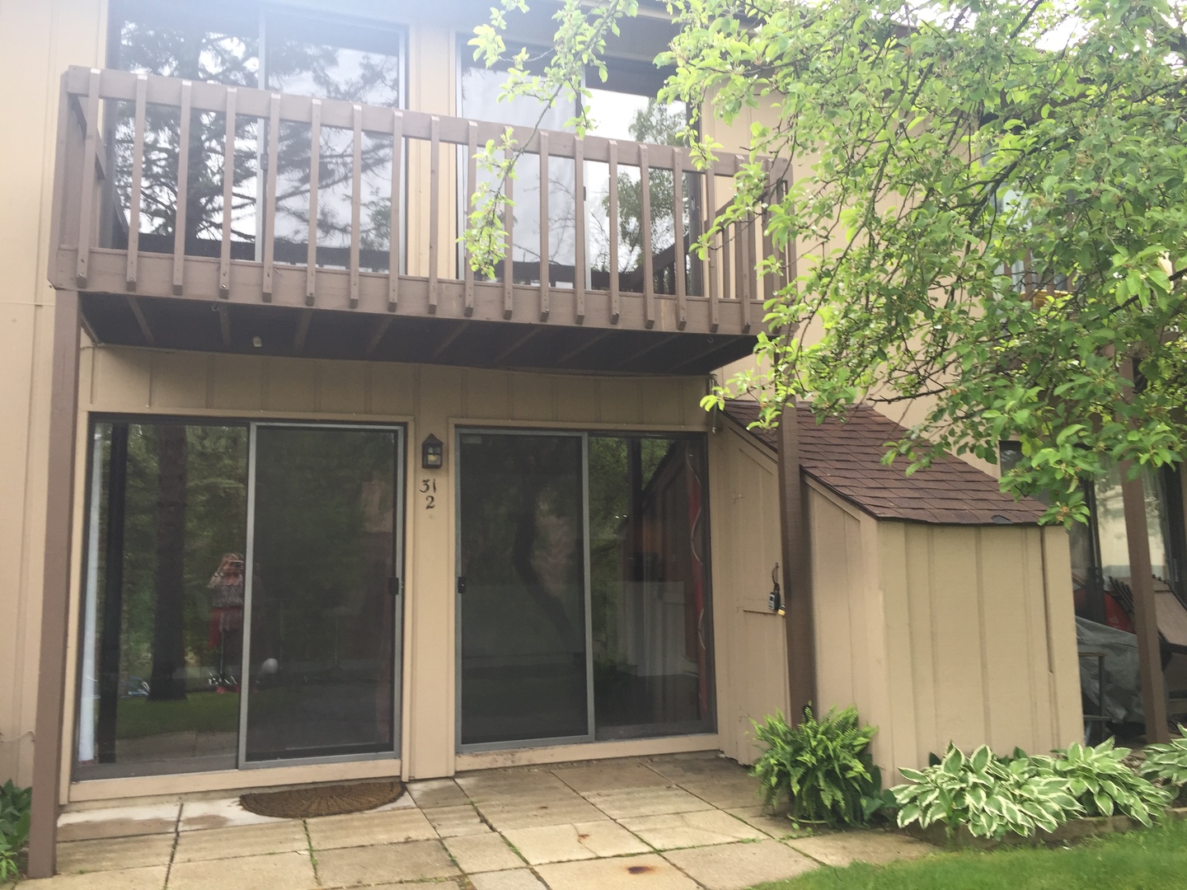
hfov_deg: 61.7
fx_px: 994
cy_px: 445
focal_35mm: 29
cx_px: 594
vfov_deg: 48.2
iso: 40
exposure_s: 1/60
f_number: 2.2
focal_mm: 4.15
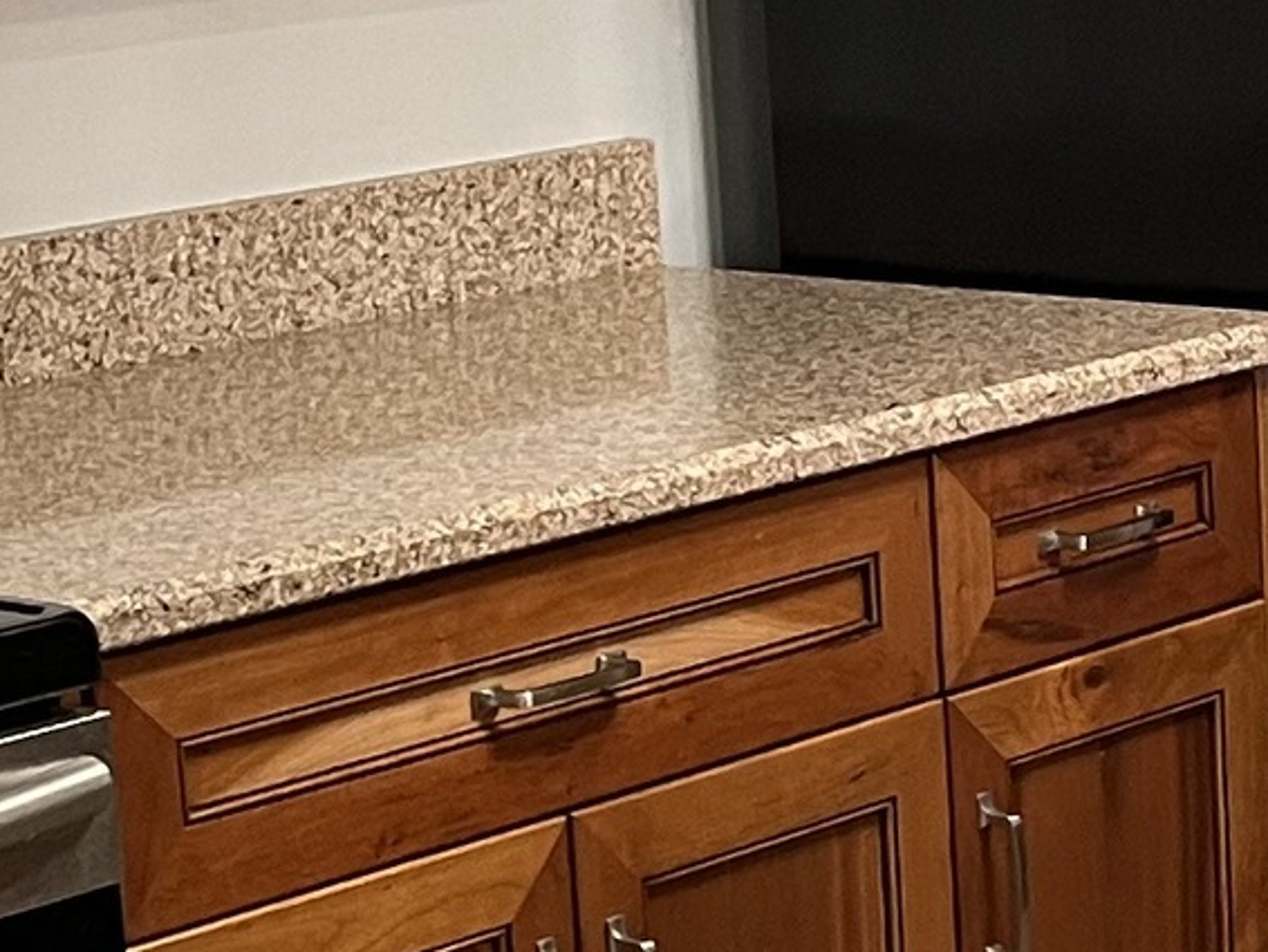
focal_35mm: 141
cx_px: 1458
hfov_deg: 13.7
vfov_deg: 10.5
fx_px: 5167
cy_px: 616
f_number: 1.6
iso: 250
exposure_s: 1/60
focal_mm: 5.1
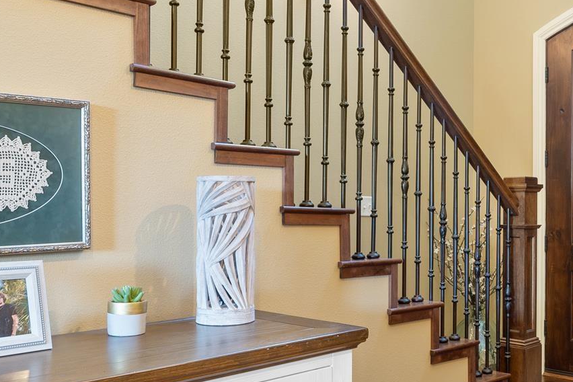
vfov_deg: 30.5
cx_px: 400
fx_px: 700
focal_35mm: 44
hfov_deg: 43.6
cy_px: 193
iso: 200
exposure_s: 4
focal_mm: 10
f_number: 9
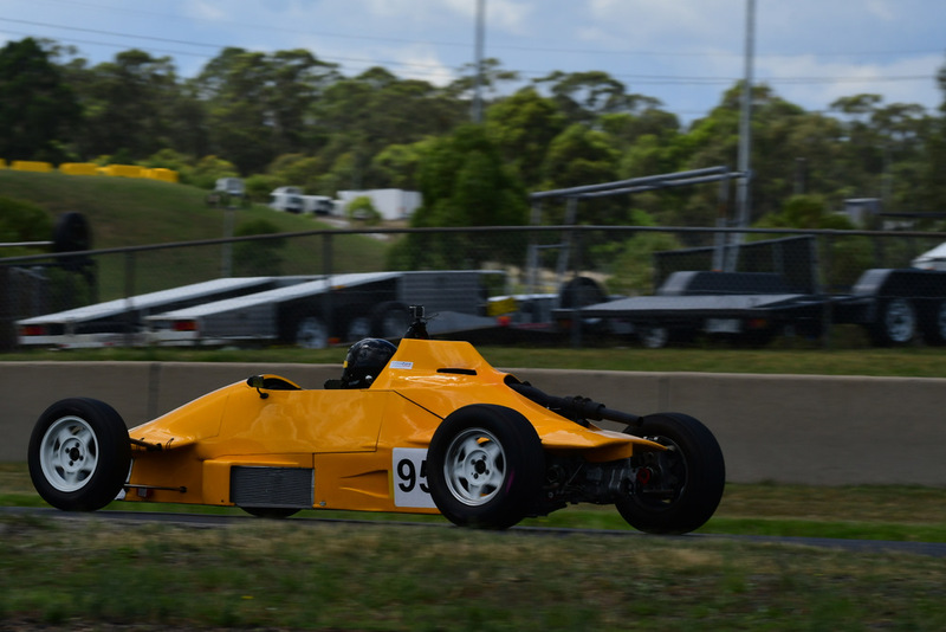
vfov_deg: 4.6
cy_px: 316
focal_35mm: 300
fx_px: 7886
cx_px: 473
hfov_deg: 6.9
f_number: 11
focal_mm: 200
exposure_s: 1/640
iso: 320
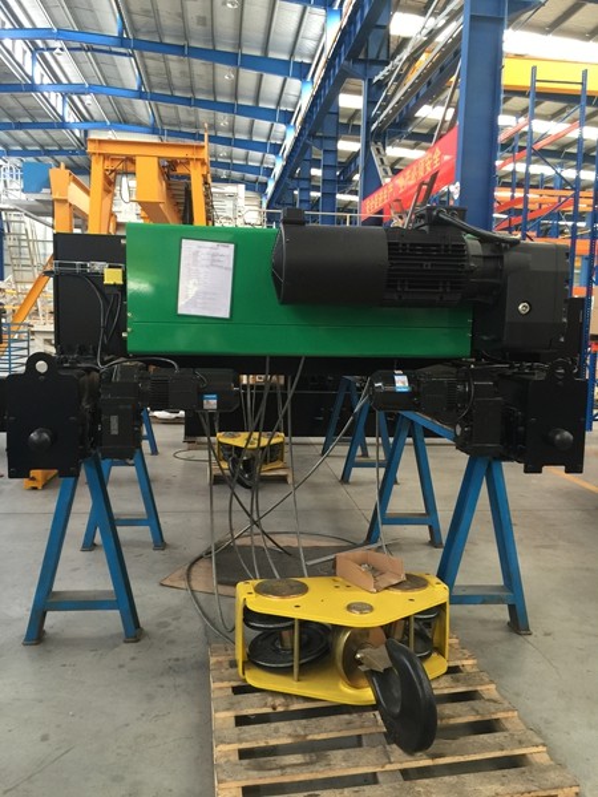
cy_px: 398
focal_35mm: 29
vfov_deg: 61.7
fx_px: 668
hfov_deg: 48.2
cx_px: 299
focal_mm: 4.15
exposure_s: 1/15
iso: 50
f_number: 2.2
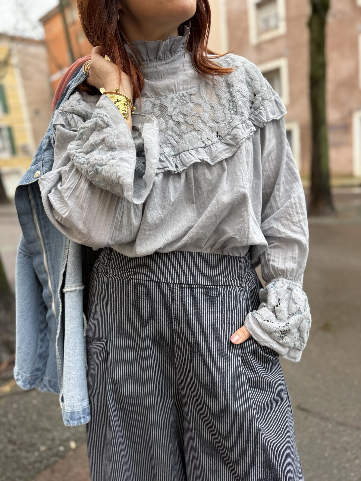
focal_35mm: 24
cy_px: 240
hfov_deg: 56.8
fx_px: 334
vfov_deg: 71.6
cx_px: 180
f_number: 1.78
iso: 64
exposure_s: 1/206
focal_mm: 6.76
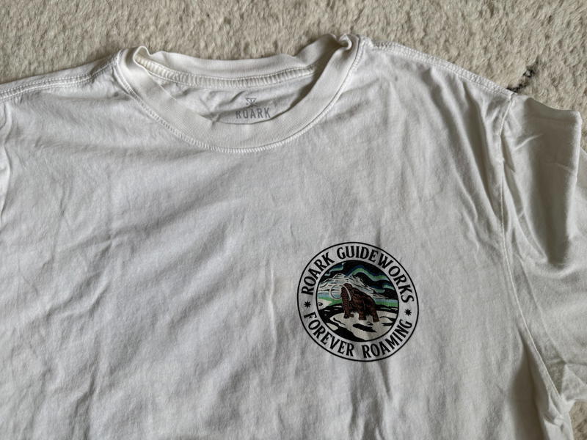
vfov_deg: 56.8
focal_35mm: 24
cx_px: 294
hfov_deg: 71.6
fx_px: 407
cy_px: 220
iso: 125
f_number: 1.78
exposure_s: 1/121
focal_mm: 6.76
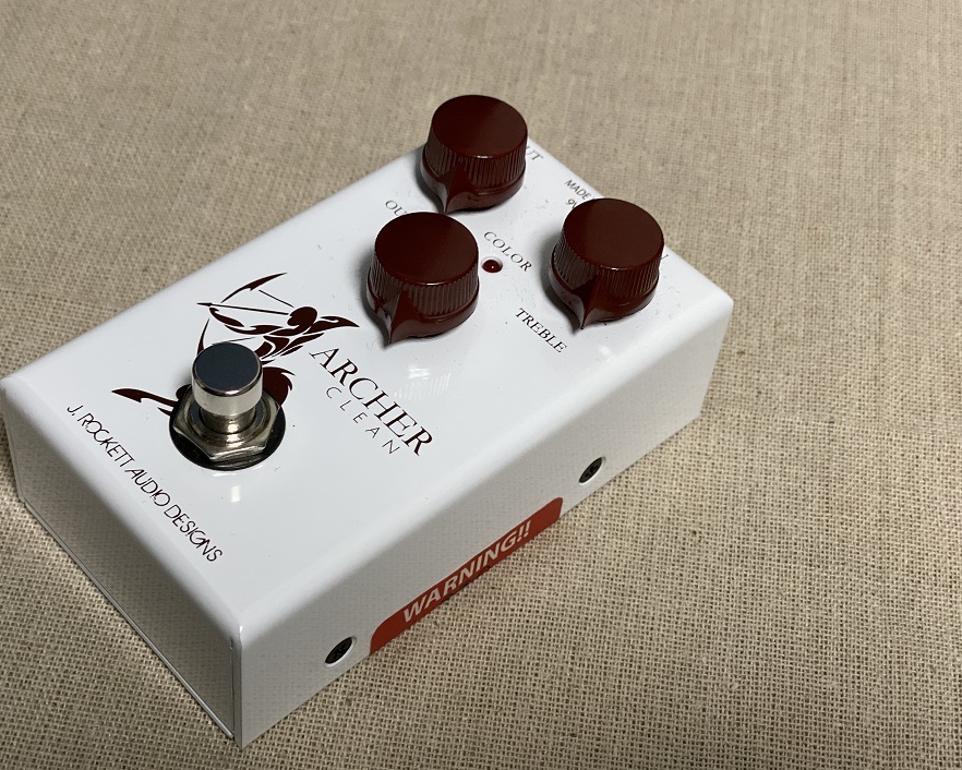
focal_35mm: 58
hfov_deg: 32.4
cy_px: 402
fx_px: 1652
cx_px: 413
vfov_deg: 26.2
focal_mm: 6
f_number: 2
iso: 160
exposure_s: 1/100
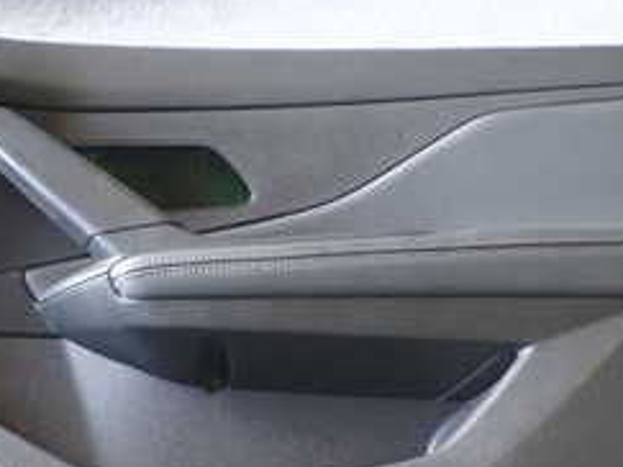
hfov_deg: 22.0
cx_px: 220
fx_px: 1601
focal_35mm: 89
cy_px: 259
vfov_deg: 16.6
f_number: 2.5
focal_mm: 6.37
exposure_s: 1/40
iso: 250
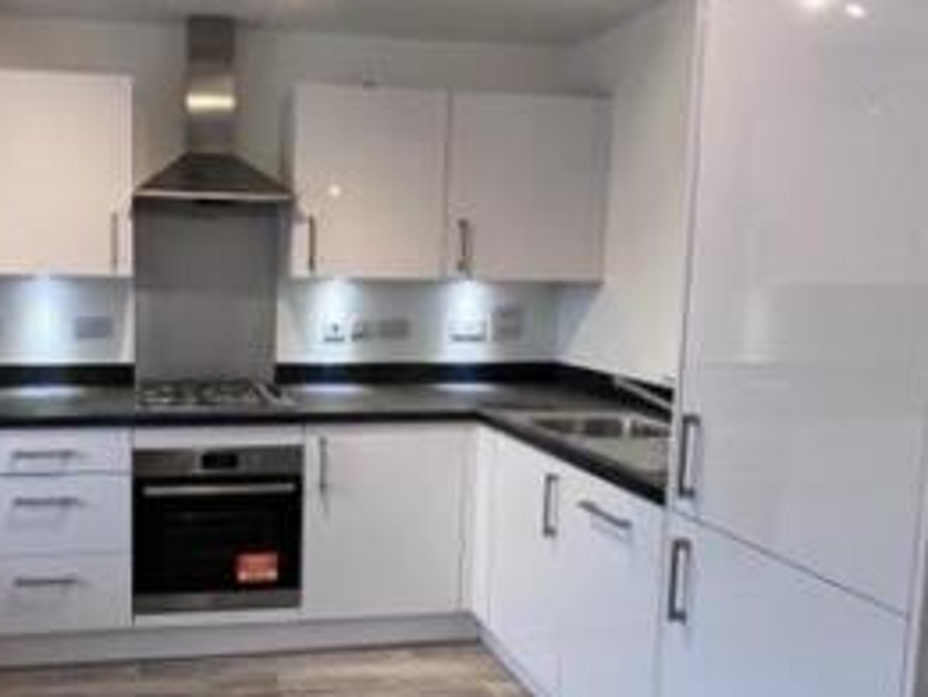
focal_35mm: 29
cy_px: 350
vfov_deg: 48.3
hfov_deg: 59.2
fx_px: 778
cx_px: 261
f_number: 1.8
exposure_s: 1/100
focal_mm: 1.57
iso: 200
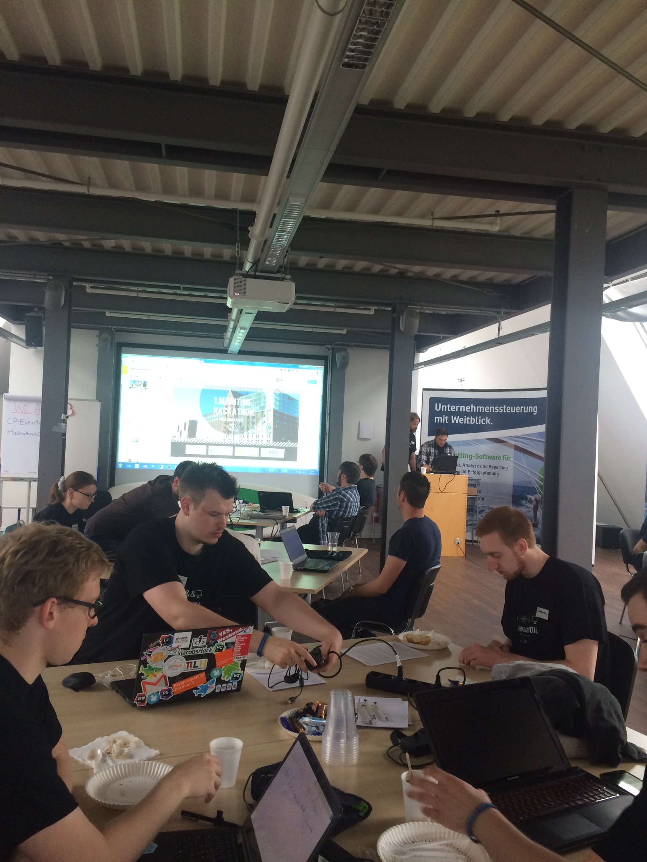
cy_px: 431
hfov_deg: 48.2
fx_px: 723
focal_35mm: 29
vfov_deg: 61.7
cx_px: 324
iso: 100
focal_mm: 4.15
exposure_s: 1/30
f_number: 2.2
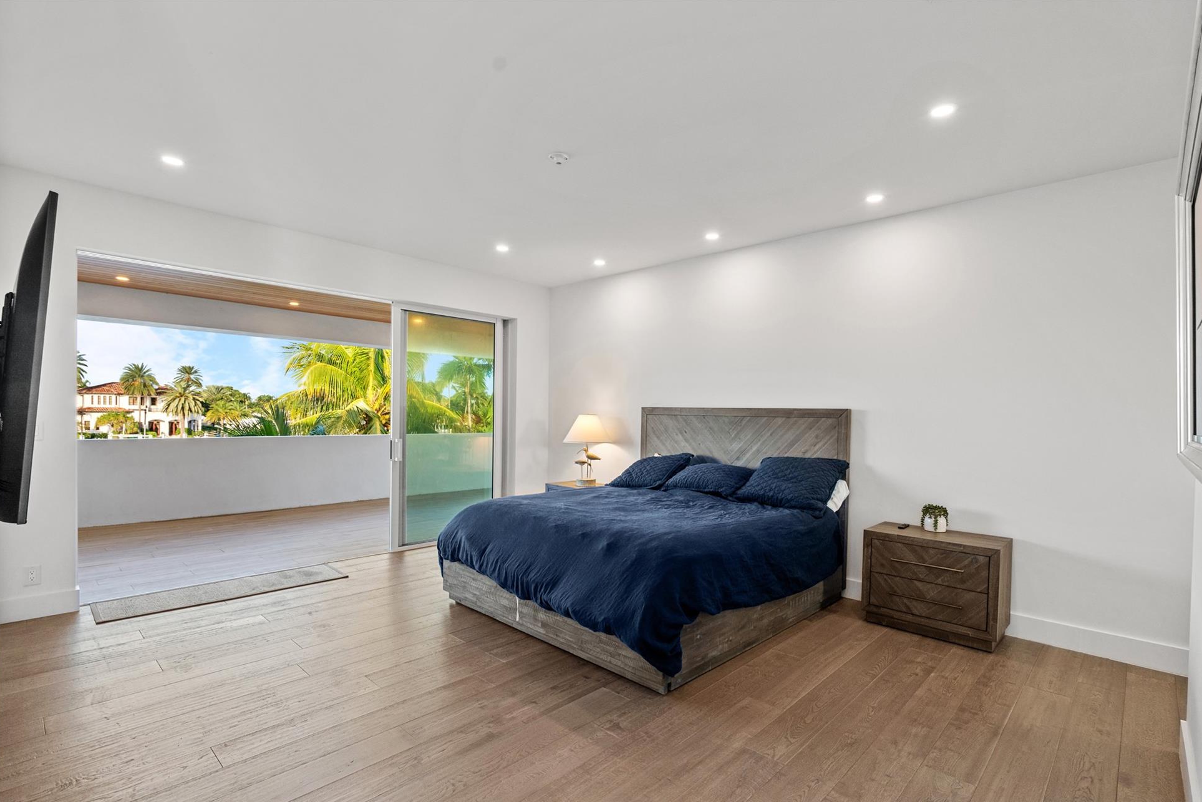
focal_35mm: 17
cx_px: 613
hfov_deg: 93.3
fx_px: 568
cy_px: 424
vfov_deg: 70.4
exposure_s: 1/8
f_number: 7.1
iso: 200
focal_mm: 16
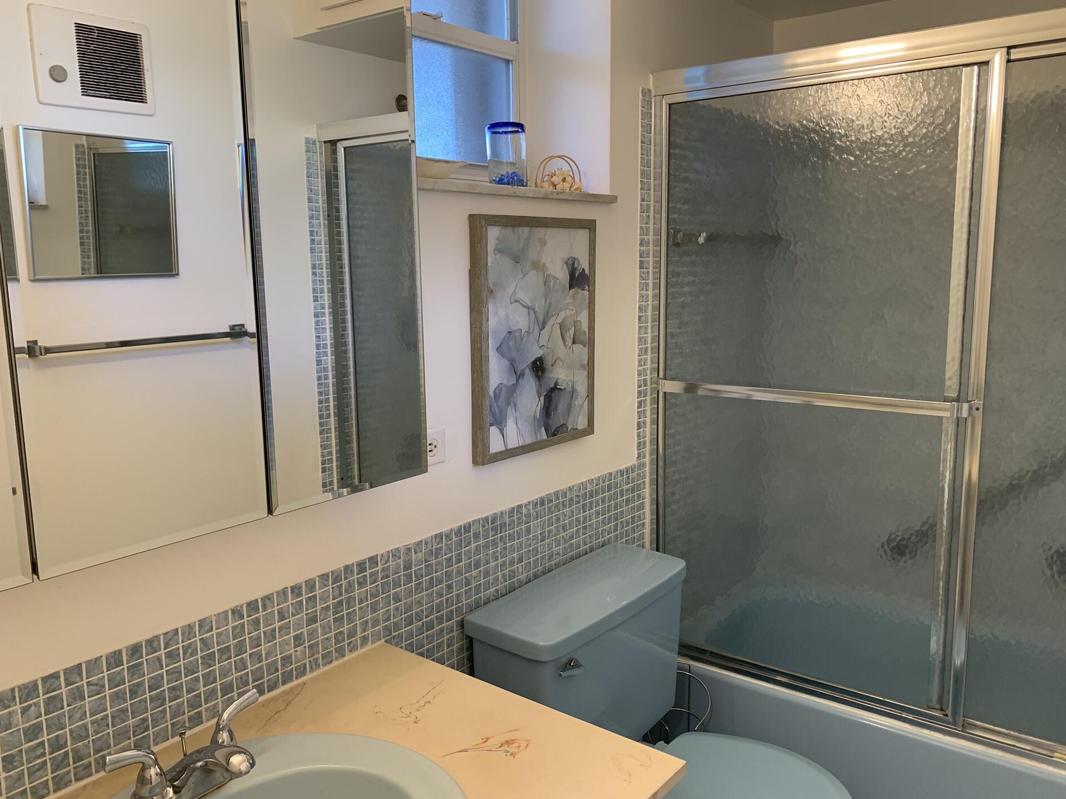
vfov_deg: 49.7
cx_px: 549
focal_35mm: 28
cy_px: 397
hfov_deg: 63.4
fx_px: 862
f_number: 1.8
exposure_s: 1/60
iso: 125
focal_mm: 4.25
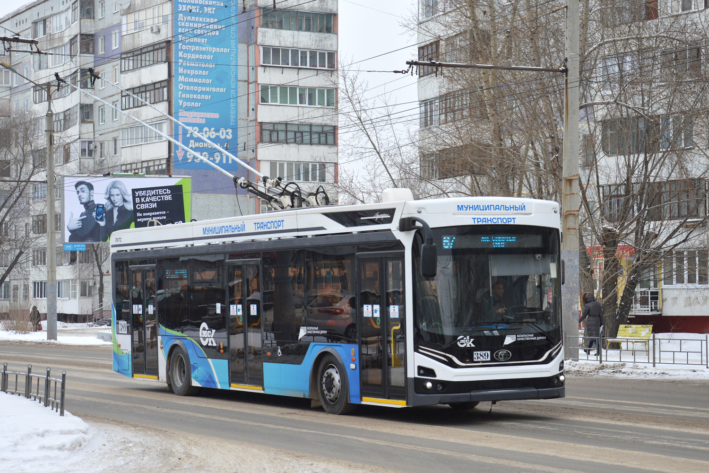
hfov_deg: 28.1
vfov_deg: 18.9
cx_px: 354
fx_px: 1418
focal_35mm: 72
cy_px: 236
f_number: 6.3
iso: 200
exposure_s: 1/250
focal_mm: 48
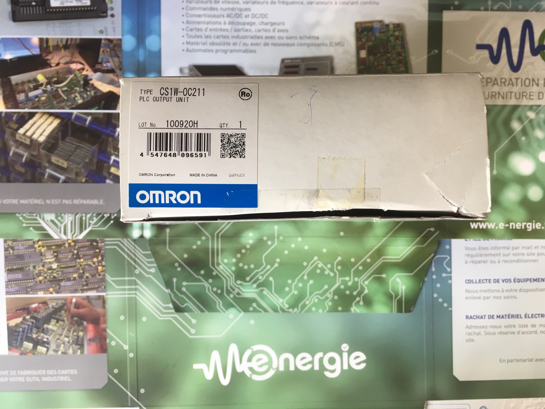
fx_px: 457
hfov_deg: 61.7
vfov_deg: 48.2
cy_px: 204
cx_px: 272
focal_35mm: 29
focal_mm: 4.15
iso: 32
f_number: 2.2
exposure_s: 1/33
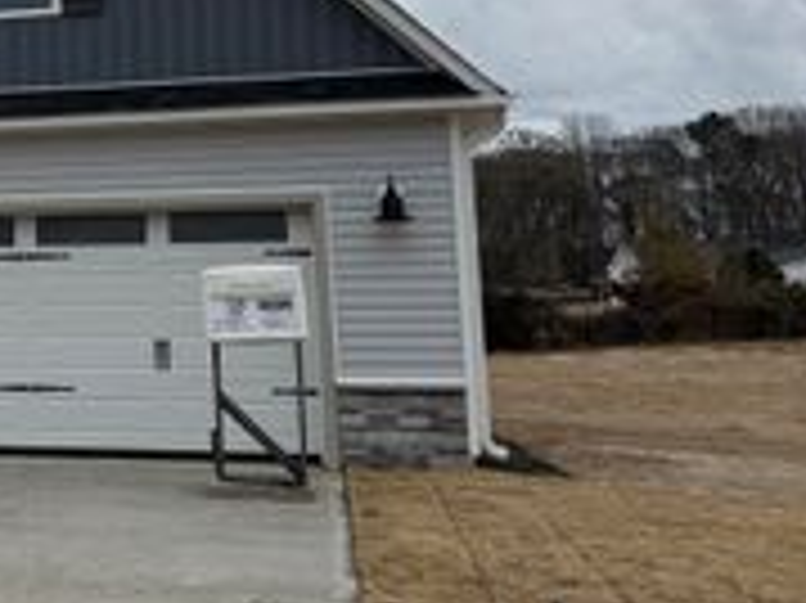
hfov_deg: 25.7
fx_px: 1559
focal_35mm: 67
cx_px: -180
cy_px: 106
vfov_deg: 21.6
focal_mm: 6.76
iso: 80
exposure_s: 1/6711
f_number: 1.78
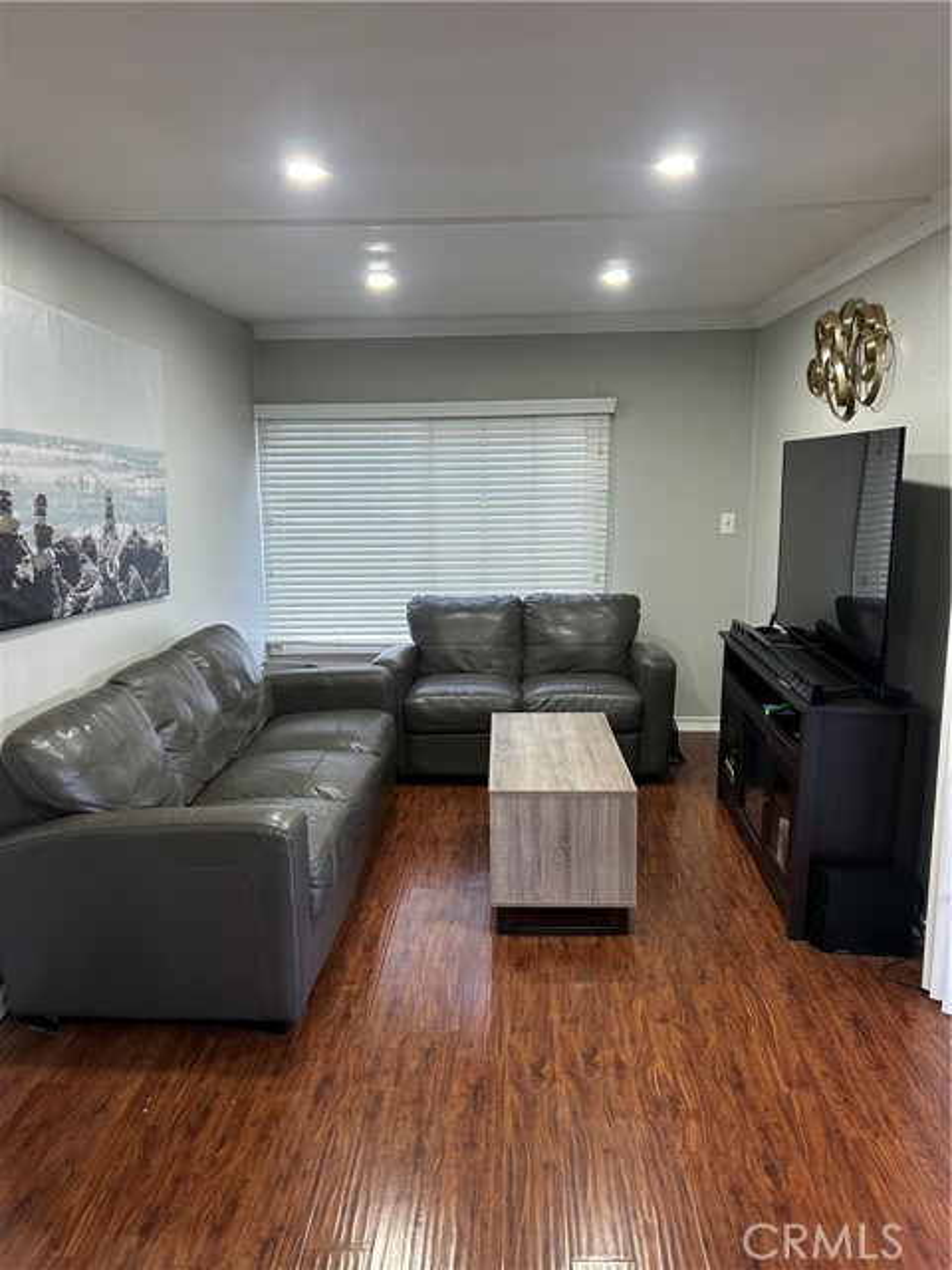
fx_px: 953
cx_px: 476
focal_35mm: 26
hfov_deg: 53.1
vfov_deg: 67.3
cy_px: 635
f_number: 1.5
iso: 250
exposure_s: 1/60
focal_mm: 5.7
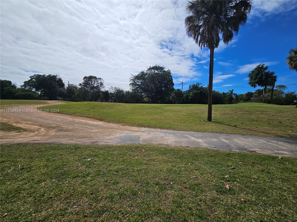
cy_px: 111
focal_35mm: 13
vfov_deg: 89.9
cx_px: 148
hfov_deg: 106.2
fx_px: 112
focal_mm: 2.2
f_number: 2.2
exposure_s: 1/6766
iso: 50
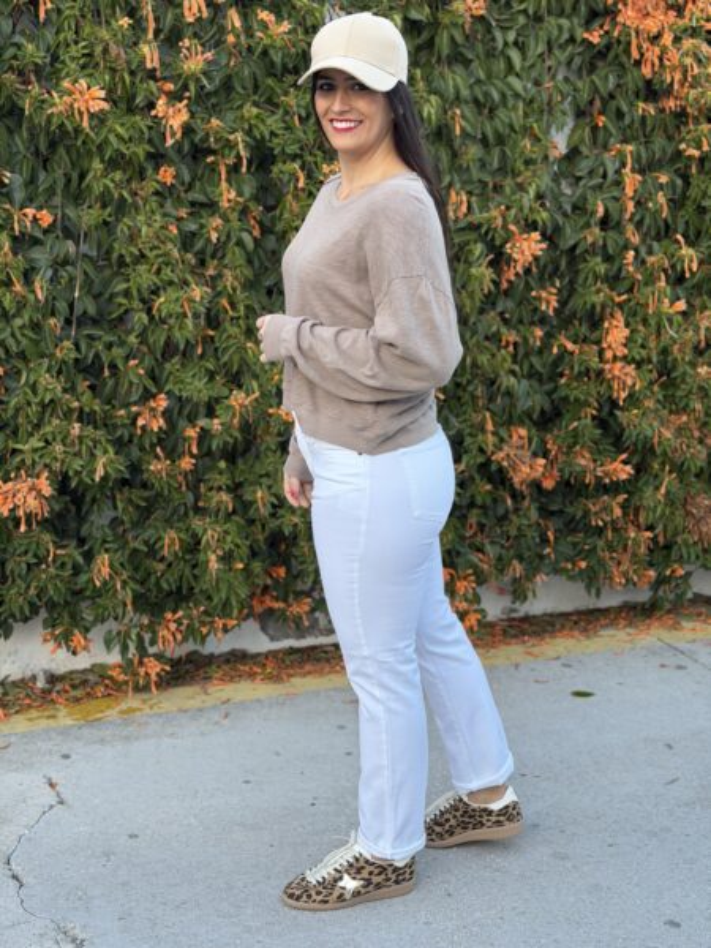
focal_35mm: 48
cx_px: 356
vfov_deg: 39.7
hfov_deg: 30.3
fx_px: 1315
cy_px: 474
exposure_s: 1/121
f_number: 1.78
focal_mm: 6.76
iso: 80
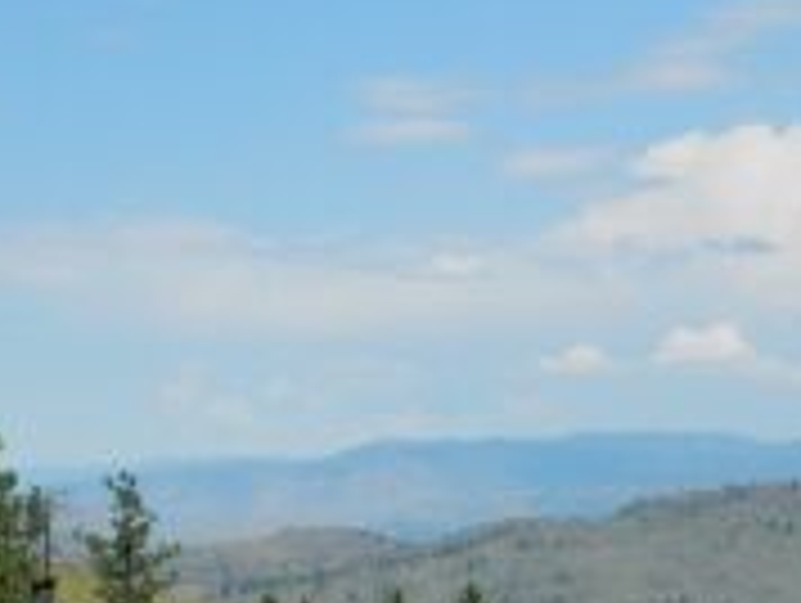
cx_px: 360
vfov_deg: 11.6
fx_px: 2966
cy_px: 441
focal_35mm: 128
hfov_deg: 15.4
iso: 80
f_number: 10.7
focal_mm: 10.2
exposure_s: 1/160
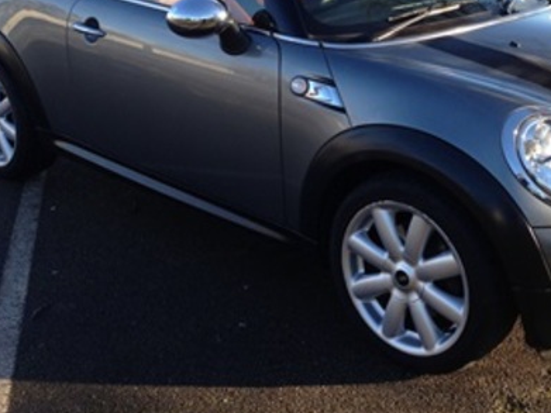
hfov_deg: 35.2
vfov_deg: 26.7
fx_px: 859
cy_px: 116
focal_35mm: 54
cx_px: 366
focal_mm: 4.12
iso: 50
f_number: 2.4
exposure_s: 1/311
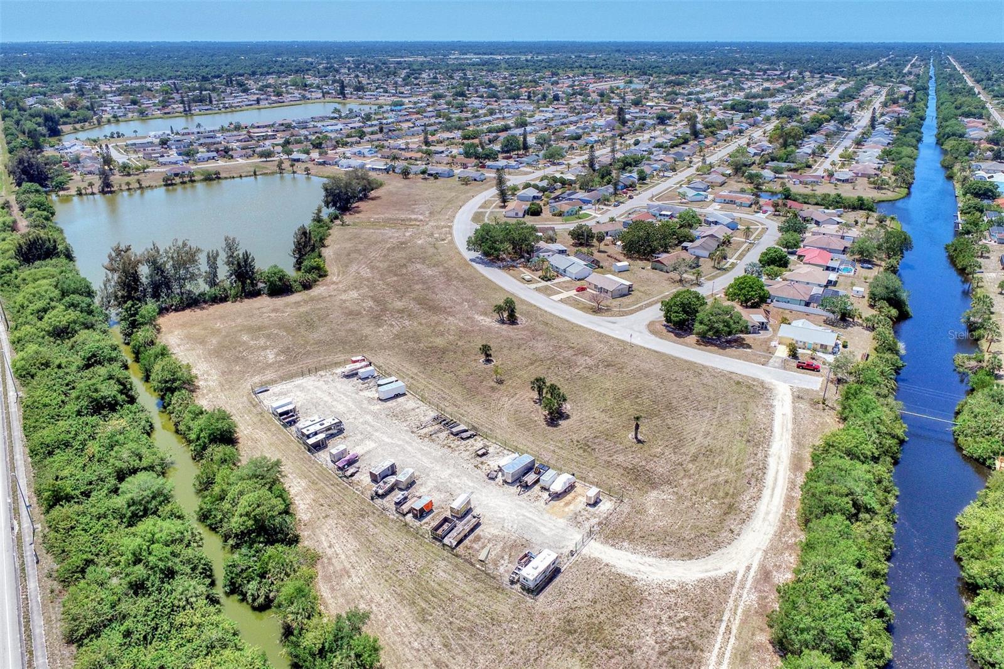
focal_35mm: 24
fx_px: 669
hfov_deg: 73.8
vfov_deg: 53.1
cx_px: 502
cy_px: 334
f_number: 5.6
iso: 100
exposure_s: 1/800
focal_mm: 8.8
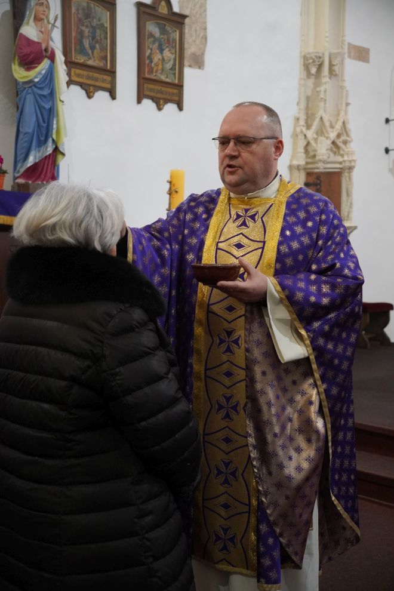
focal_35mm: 48
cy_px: 296
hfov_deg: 27.9
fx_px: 793
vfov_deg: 40.9
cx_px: 197
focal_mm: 32.2
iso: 2000
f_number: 3.5
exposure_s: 1/125
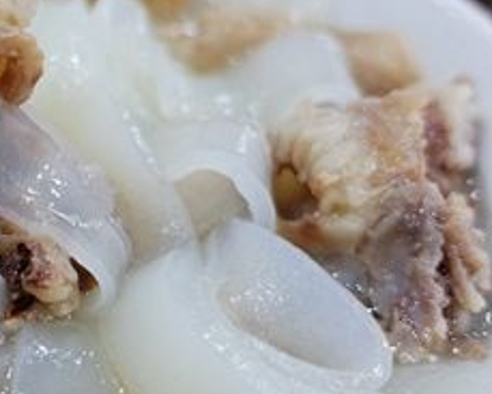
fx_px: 932
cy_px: 244
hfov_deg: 27.5
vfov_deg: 23.8
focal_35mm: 64
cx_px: -21
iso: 200
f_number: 1.8
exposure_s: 1/30
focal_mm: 8.8
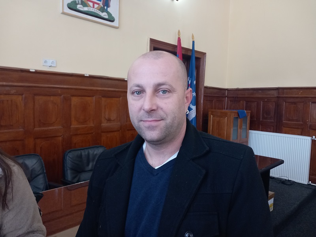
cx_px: 158
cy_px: 118
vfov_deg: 51.4
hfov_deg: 65.3
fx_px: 246
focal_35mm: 27
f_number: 1.8
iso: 250
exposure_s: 1/25
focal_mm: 4
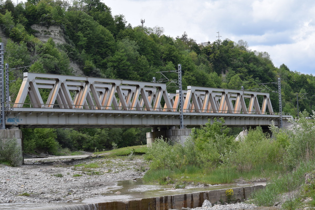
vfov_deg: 16.6
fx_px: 722
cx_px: 158
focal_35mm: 82
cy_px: 105
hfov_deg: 24.6
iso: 200
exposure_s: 1/320
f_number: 9
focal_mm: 55
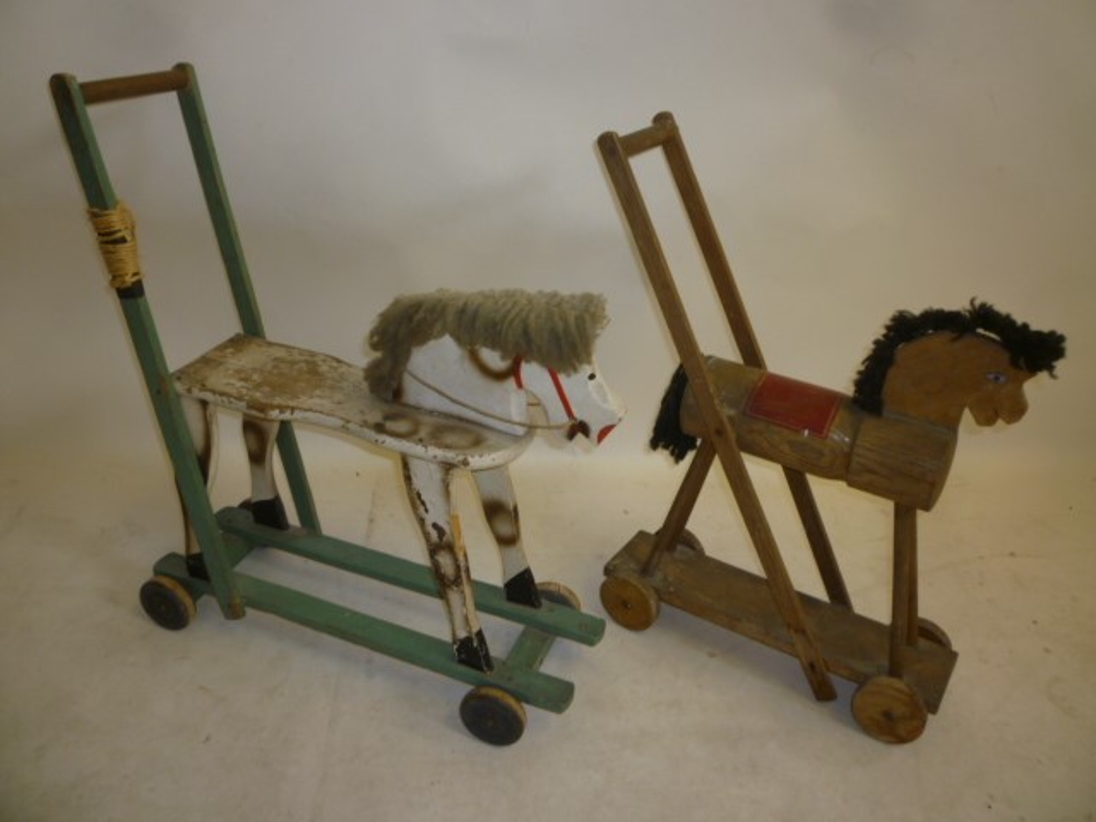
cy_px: 411
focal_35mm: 29
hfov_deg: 61.7
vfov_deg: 48.2
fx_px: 918
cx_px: 548
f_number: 3.3
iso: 100
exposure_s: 1/30
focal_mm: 5.2
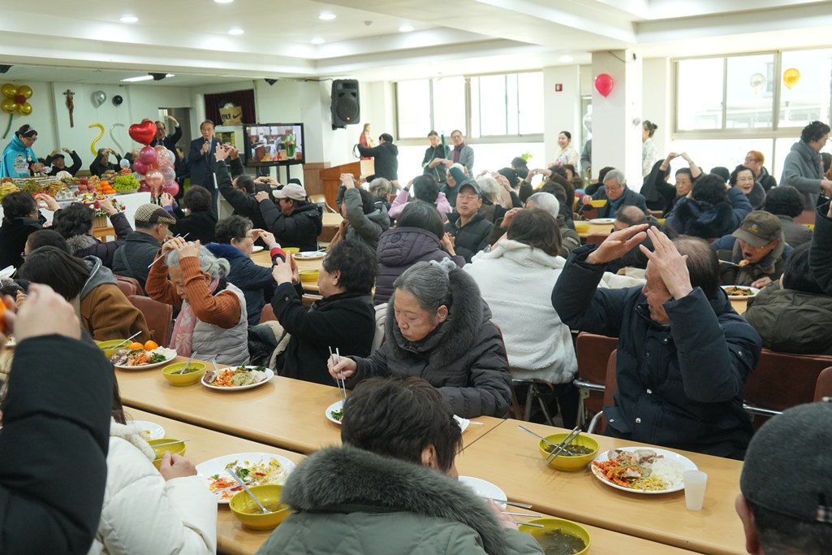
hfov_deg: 59.5
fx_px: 728
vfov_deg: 41.7
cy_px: 278
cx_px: 416
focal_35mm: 32
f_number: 5.6
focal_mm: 21
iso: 1250
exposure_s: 1/80
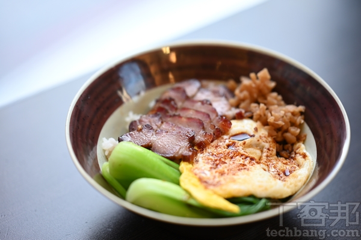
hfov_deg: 23.9
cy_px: 120
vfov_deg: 16.0
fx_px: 852
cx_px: 180
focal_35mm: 85
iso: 180
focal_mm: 85
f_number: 2
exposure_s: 1/100
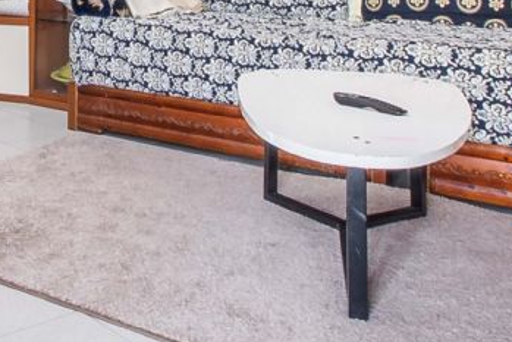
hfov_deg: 32.5
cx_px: -32
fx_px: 783
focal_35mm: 55
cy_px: -106
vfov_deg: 22.1
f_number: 22
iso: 100
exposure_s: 10
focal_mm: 10
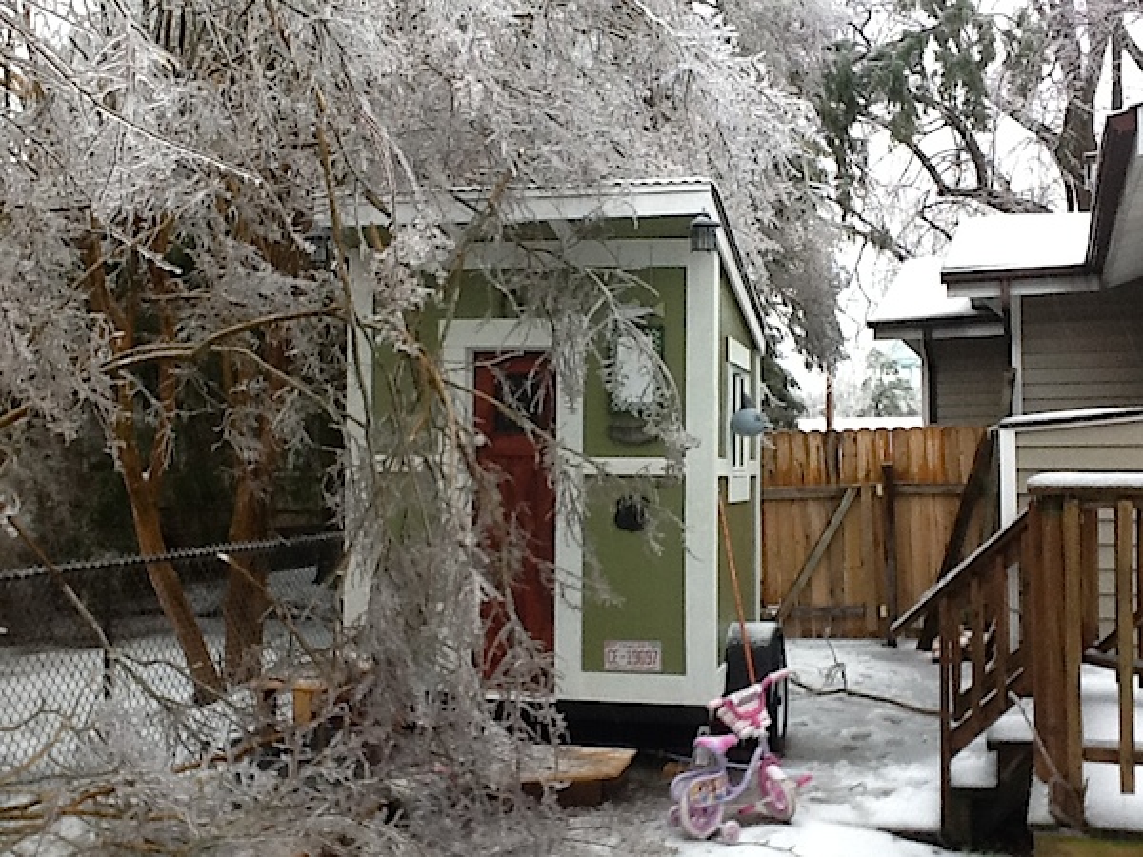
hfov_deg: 42.9
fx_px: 1453
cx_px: 572
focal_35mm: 44
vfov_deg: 32.9
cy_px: 428
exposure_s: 1/120
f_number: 2.4
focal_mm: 2.03
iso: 64
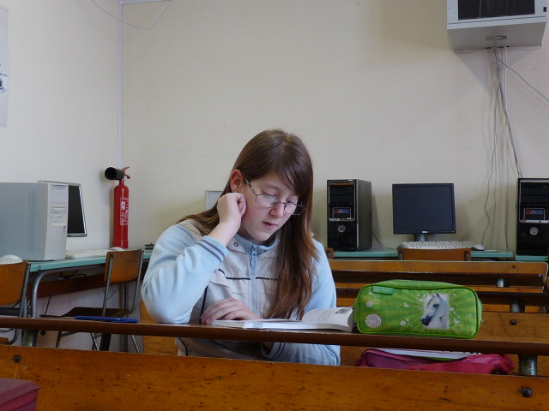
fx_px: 761
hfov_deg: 39.7
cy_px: 206
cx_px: 274
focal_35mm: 48
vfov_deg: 30.3
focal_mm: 4.8
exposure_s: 1/30
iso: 125
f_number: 2.8
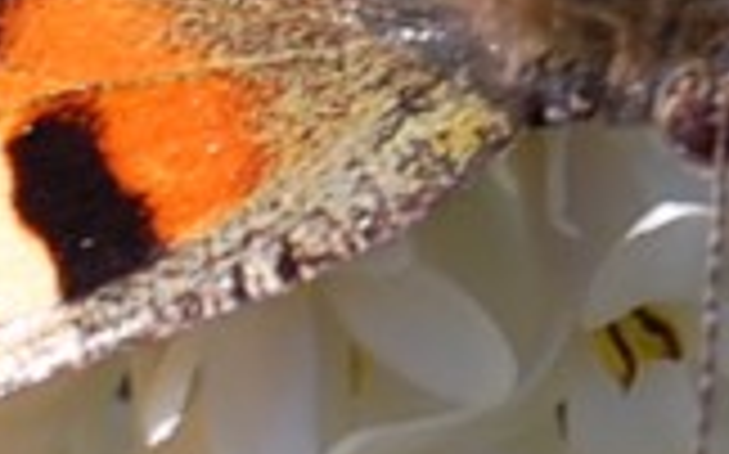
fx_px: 7191
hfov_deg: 5.8
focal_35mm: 362
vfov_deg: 3.6
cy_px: -169
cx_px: 148
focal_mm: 55
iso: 200
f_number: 8
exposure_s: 1/250
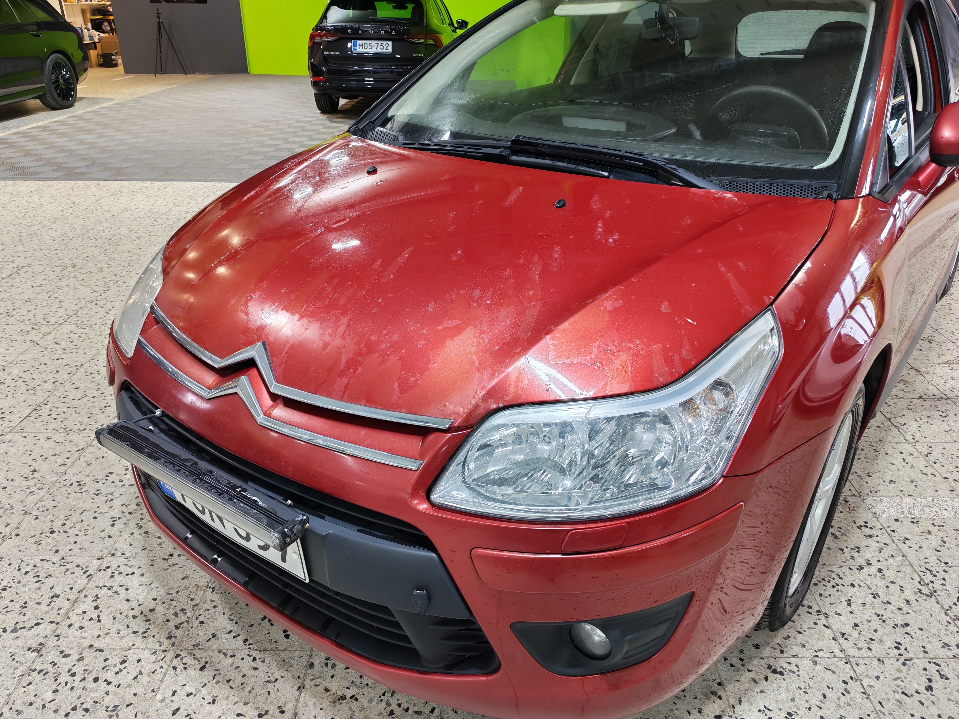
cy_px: 360
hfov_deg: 65.3
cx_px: 480
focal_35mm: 27
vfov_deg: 51.4
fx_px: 748
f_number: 1.9
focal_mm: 6.12
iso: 500
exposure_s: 1/100
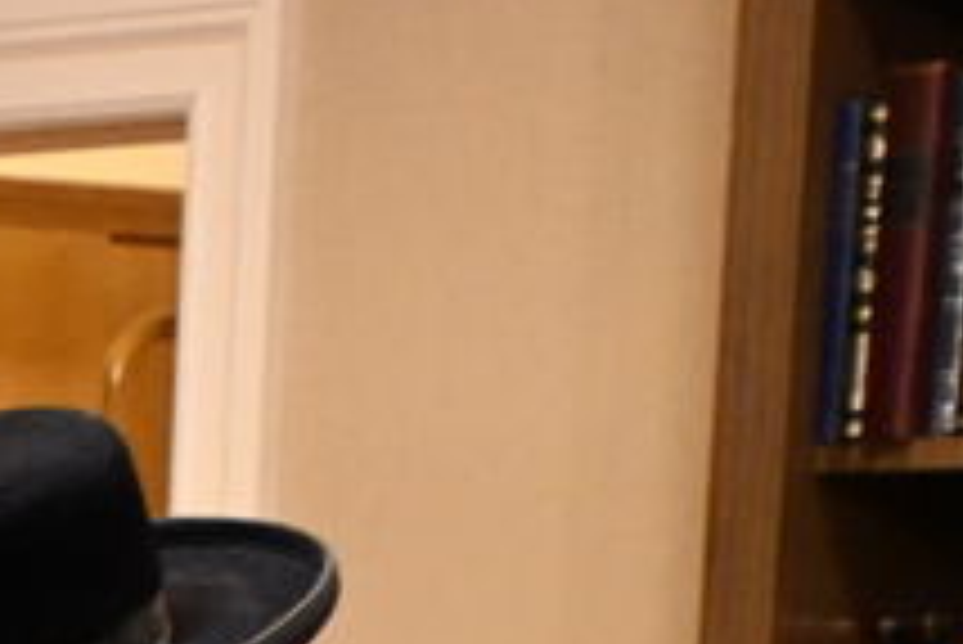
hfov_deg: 8.9
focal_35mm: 211
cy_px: 1934
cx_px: -1282
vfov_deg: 6.0
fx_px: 5638
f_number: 4
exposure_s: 1/125
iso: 4000
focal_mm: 21.5
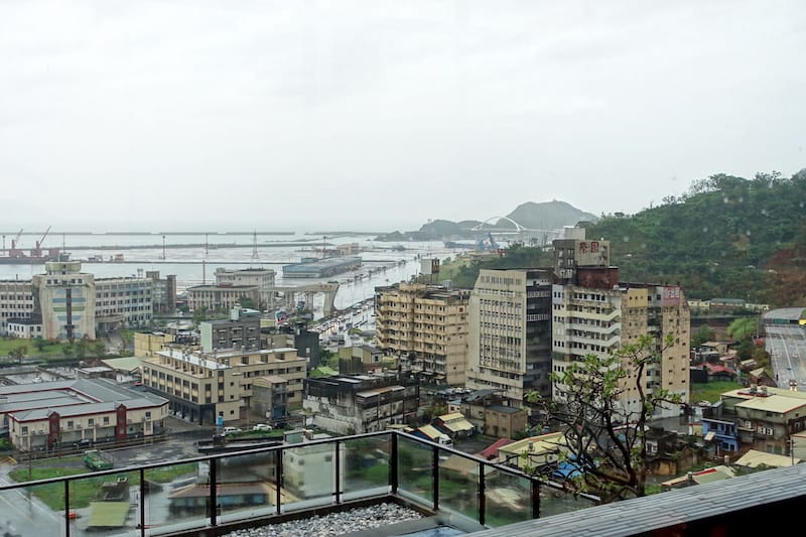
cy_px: 268
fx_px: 985
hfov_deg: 44.5
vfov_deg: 30.5
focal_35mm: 44
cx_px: 403
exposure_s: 1/60
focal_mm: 16.17
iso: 125
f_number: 2.8
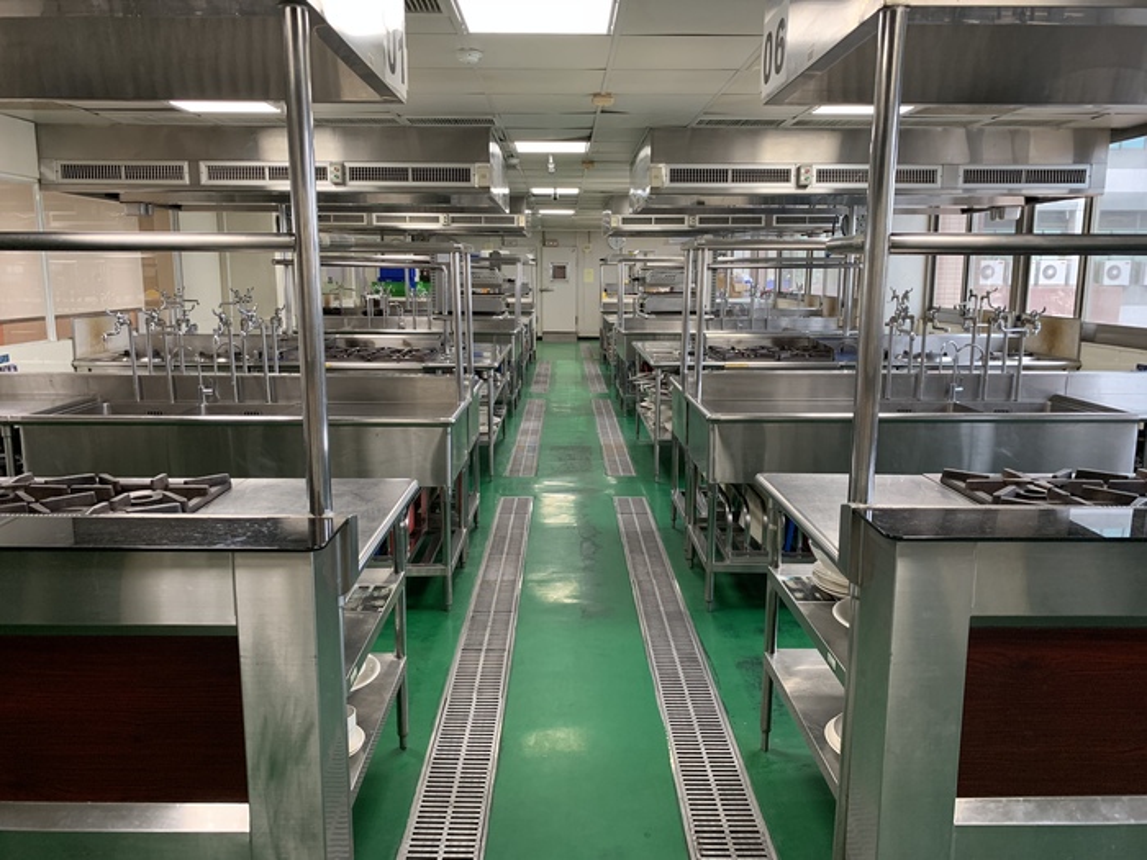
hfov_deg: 67.3
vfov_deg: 53.1
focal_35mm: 26
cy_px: 430
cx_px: 574
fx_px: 862
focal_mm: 4.25
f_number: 1.8
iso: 200
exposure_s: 1/60
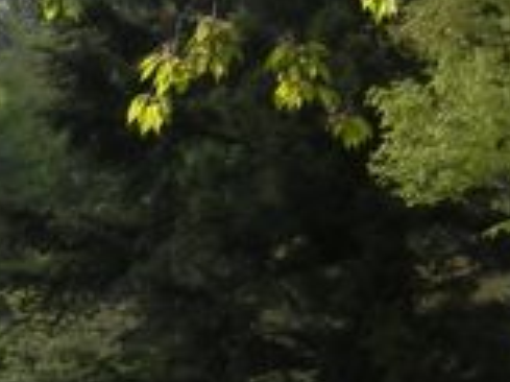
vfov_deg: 11.5
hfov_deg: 15.1
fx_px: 1811
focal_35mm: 123
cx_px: -200
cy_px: 598
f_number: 3
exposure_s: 1/200
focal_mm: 4.5
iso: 80
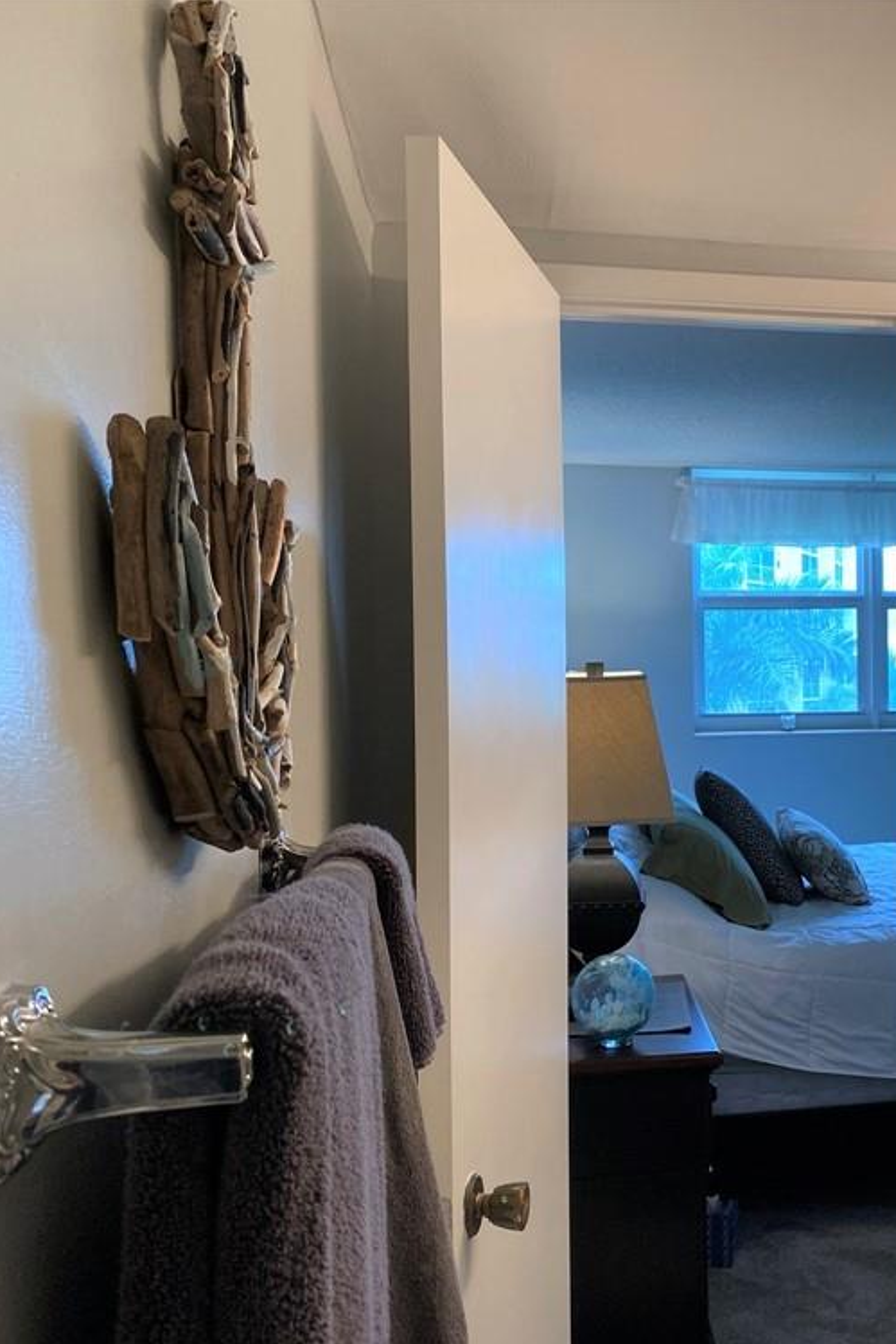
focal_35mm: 37
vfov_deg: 51.9
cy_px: 686
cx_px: 795
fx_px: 1381
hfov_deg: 34.1
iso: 100
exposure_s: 1/120
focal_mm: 4.25
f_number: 1.8
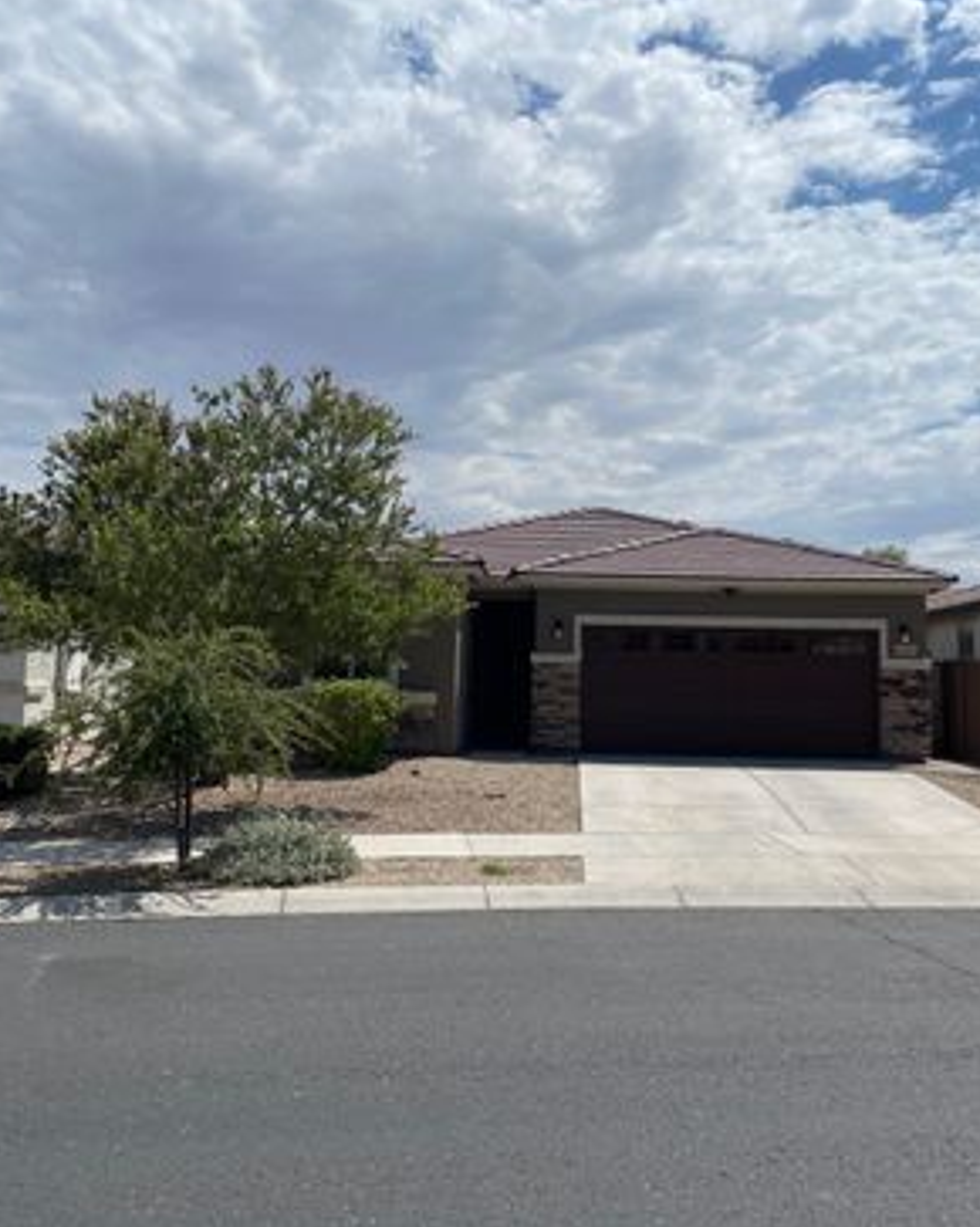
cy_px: 600
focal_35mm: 35
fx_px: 1270
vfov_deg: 51.6
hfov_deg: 42.1
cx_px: 544
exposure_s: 1/9804
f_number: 1.6
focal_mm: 4.2
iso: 32
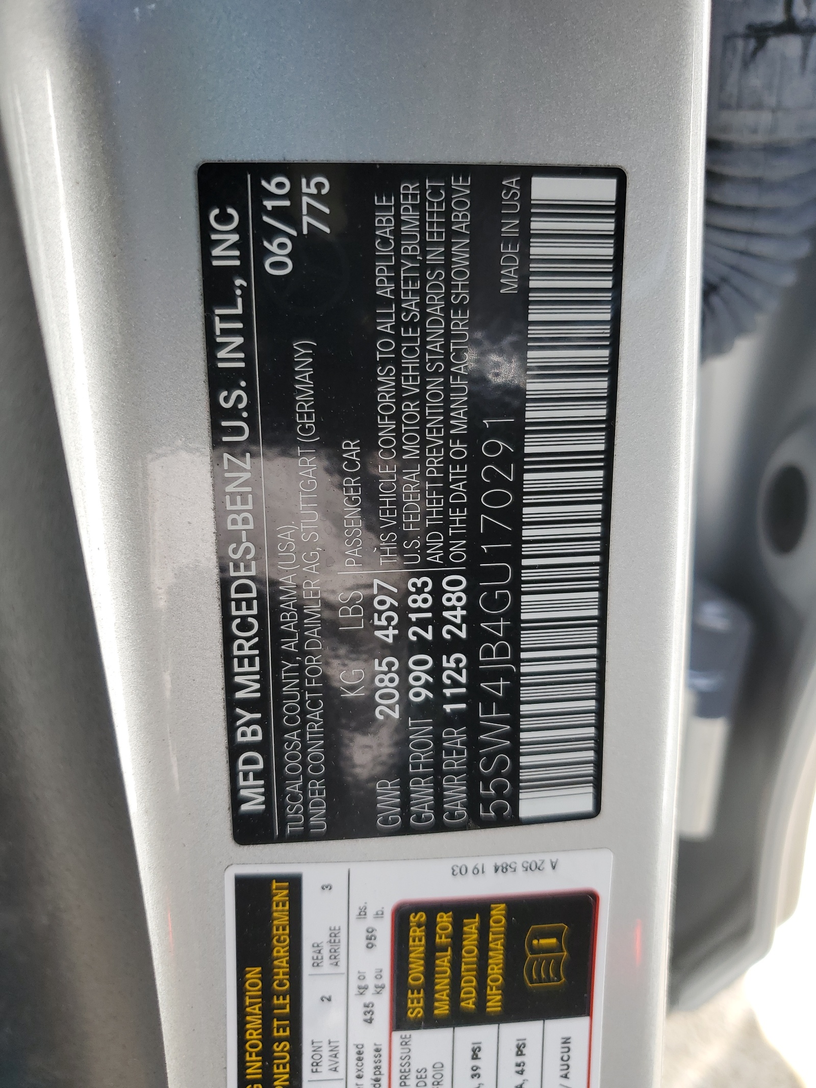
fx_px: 817
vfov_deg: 67.3
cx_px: 408
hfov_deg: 53.1
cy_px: 544
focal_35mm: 26
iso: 50
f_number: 1.5
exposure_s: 1/120
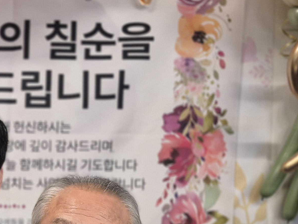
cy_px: 217
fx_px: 672
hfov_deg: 23.0
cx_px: -59
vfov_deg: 18.5
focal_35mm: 78
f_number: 1.8
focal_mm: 5.4
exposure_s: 1/120
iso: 250
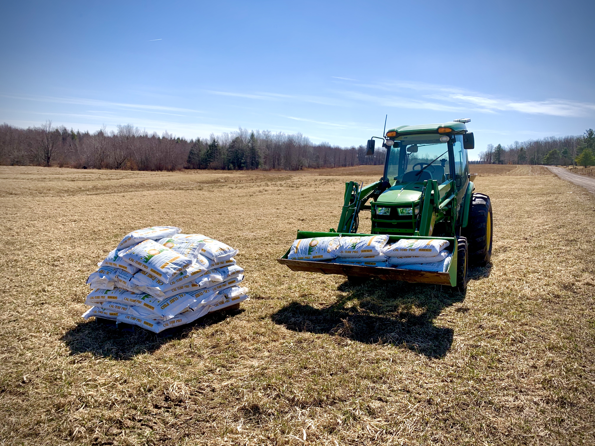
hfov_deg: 67.3
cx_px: 298
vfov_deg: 53.1
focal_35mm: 26
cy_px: 223
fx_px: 447
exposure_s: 1/1779
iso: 25
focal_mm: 4.25
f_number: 1.8
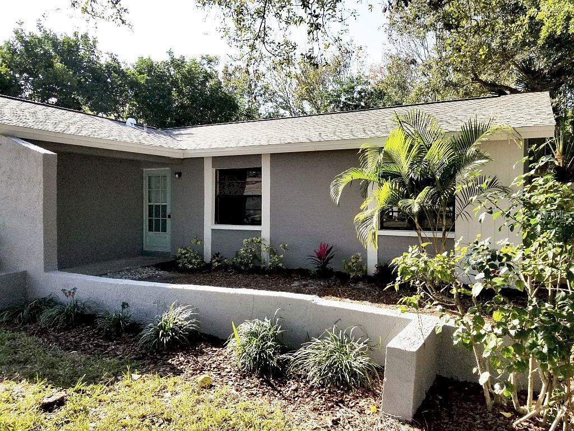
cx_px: 287
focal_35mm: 26
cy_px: 216
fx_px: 431
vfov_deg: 53.1
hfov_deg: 67.3
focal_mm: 4.3
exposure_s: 1/1808
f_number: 1.7
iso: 50
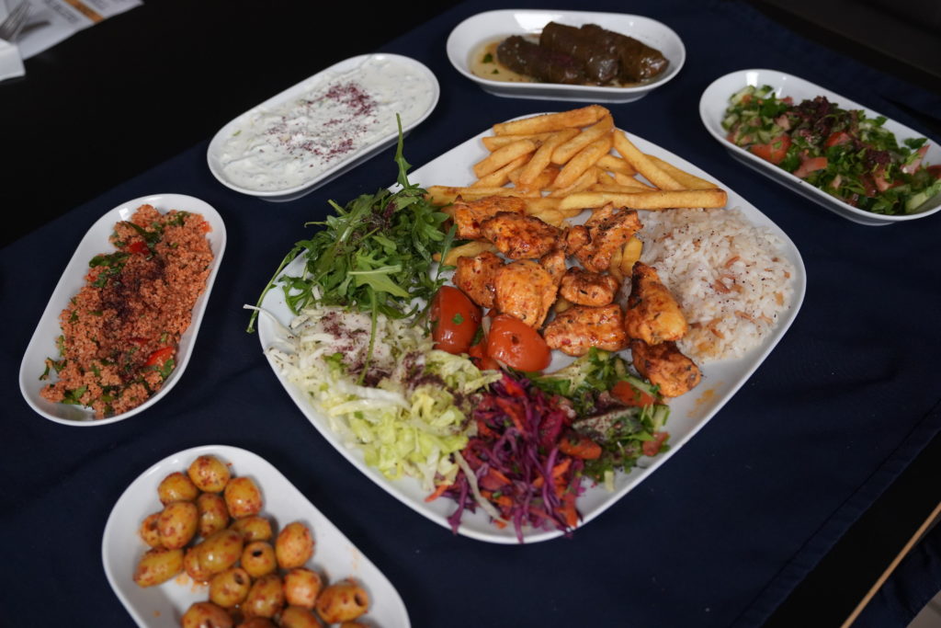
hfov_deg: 54.4
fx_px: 915
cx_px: 470
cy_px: 314
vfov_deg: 37.9
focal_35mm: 35
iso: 4000
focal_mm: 35
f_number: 4
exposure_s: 1/160
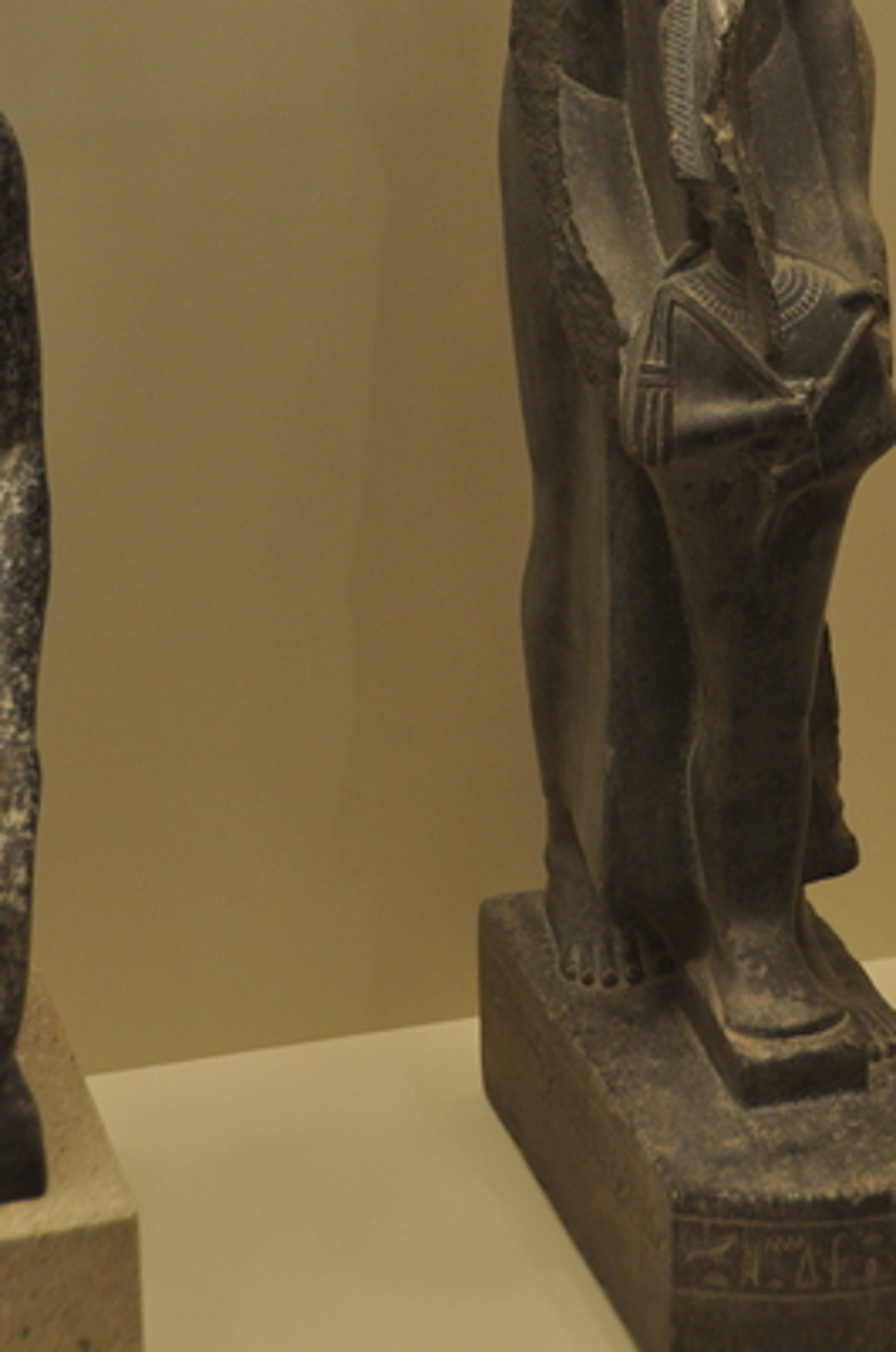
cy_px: 354
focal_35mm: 114
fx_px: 4270
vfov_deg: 17.9
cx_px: 709
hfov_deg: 11.9
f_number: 4.5
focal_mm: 46
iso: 500
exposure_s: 1/30
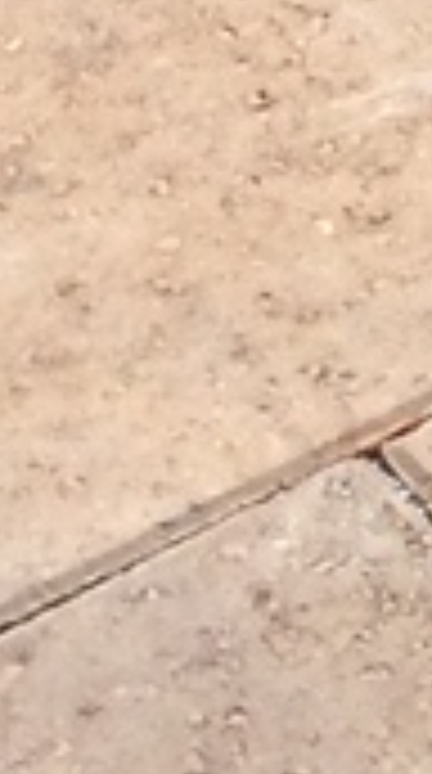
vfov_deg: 6.4
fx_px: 6371
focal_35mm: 311
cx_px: 2156
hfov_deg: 3.6
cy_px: -1512
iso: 32
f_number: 2.2
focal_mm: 4.12
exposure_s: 1/2053
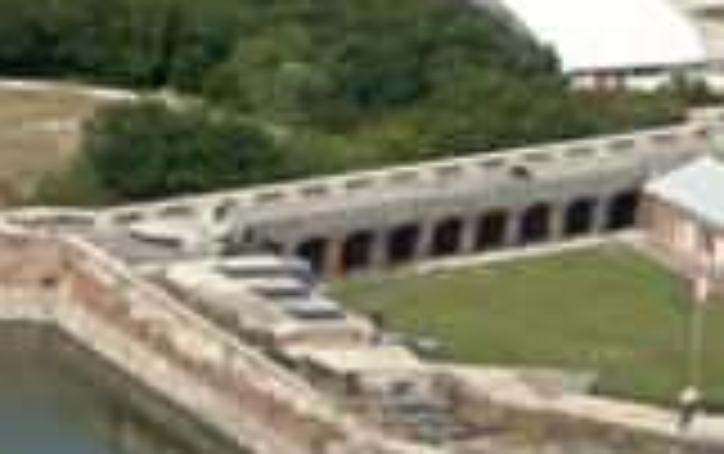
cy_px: 782
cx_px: 778
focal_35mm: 519
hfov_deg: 4.0
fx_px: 10251
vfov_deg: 2.5
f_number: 2.8
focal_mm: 9
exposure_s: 1/867
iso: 32
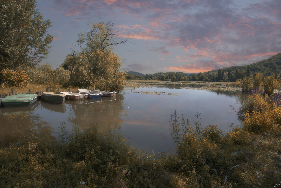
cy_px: 94
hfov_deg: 86.9
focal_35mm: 19
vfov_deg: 64.6
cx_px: 140
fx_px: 148
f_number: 8
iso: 64
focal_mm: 19
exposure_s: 1/400
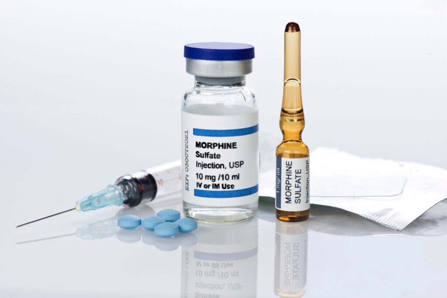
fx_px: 1304
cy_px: 149
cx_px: 224
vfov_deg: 13.0
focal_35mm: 105
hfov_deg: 19.5
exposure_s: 1/50
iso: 100
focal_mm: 105
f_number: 11
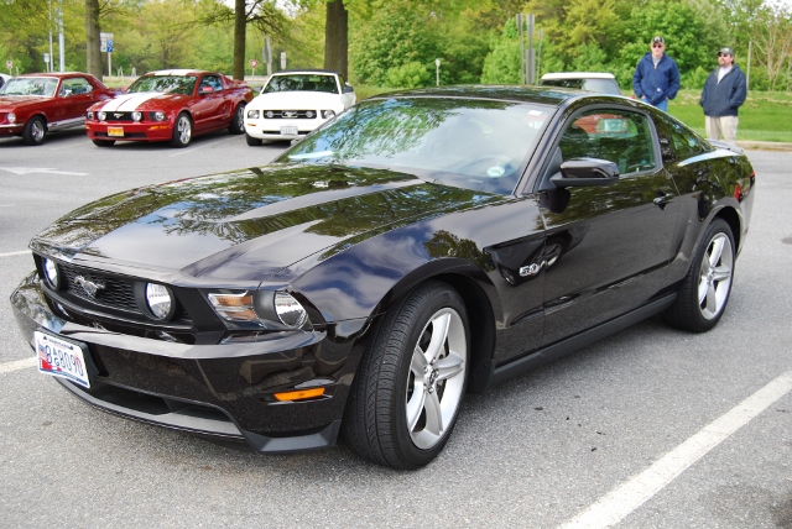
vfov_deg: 34.3
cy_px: 264
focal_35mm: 39
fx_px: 859
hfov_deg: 49.5
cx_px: 396
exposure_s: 1/125
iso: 180
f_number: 5.6
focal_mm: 26
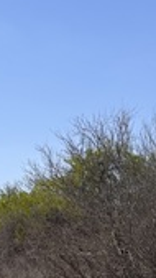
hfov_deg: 11.1
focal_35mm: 107
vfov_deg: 19.7
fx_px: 787
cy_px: 245
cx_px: -23
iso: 50
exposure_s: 1/4630
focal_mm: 5.96
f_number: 1.6
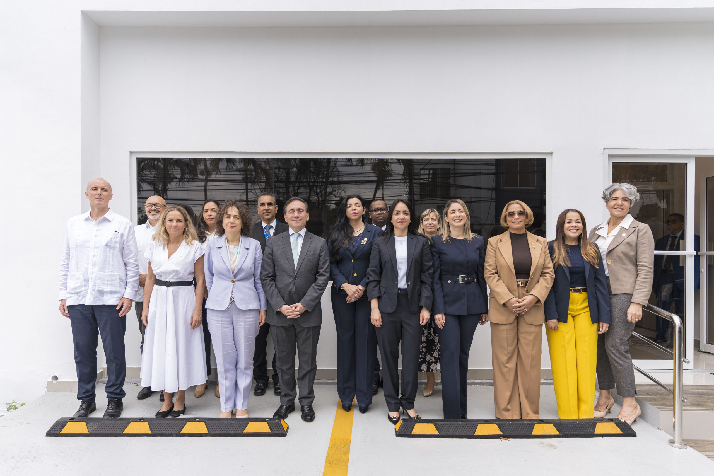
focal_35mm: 22
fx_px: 436
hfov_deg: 78.6
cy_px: 238
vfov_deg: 57.2
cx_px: 357
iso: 200
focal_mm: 22
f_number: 2.8
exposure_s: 1/1000
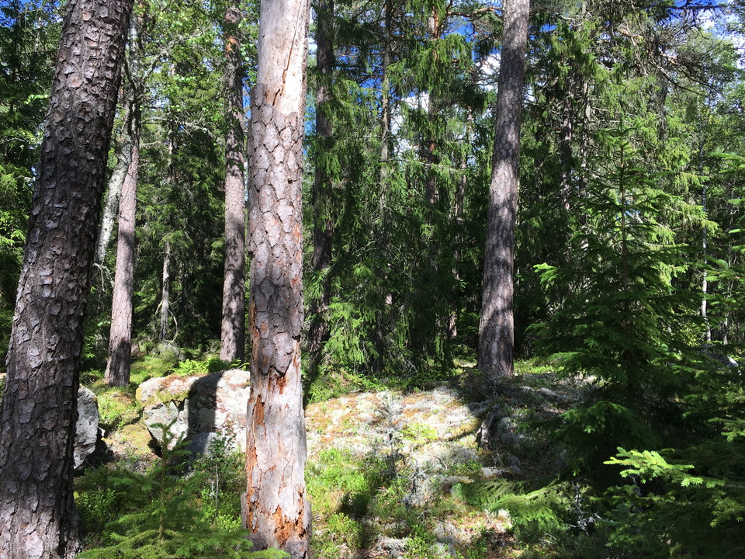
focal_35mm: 29
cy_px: 280
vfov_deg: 48.2
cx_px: 372
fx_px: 624
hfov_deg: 61.7
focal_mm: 4.15
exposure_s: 1/513
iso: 25
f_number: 2.2
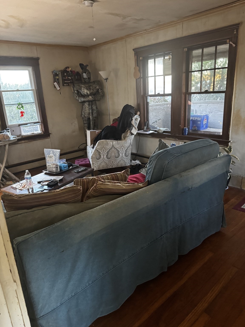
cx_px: 122
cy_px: 164
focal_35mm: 24
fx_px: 226
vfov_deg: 71.6
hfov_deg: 56.8
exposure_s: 1/40
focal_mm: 6.76
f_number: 1.78
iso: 1000
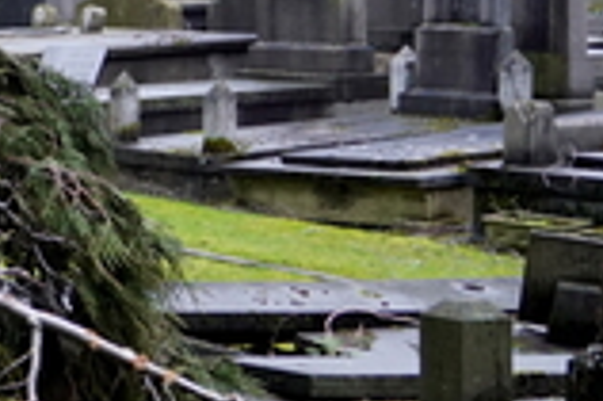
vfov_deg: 9.2
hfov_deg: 12.6
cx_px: -504
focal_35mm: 148
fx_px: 2476
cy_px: 76
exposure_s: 1/160
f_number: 4
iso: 1000
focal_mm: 26
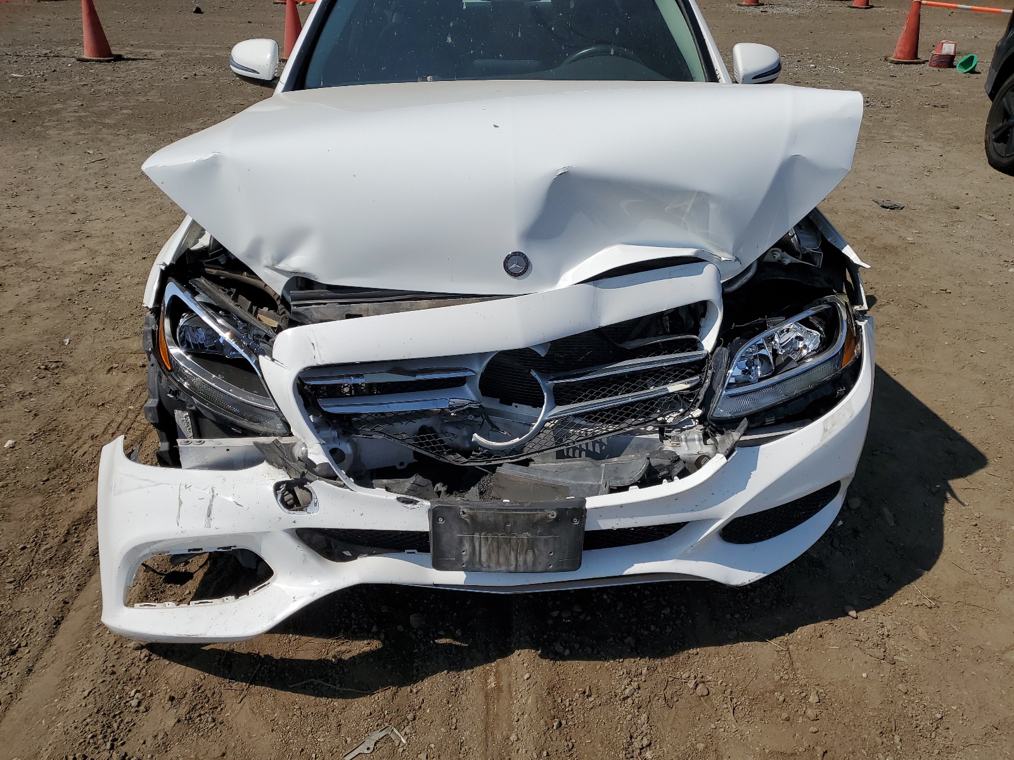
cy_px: 380
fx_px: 762
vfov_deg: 53.1
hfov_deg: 67.3
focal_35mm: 26
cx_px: 507
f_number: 1.5
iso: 51
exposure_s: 1/10000
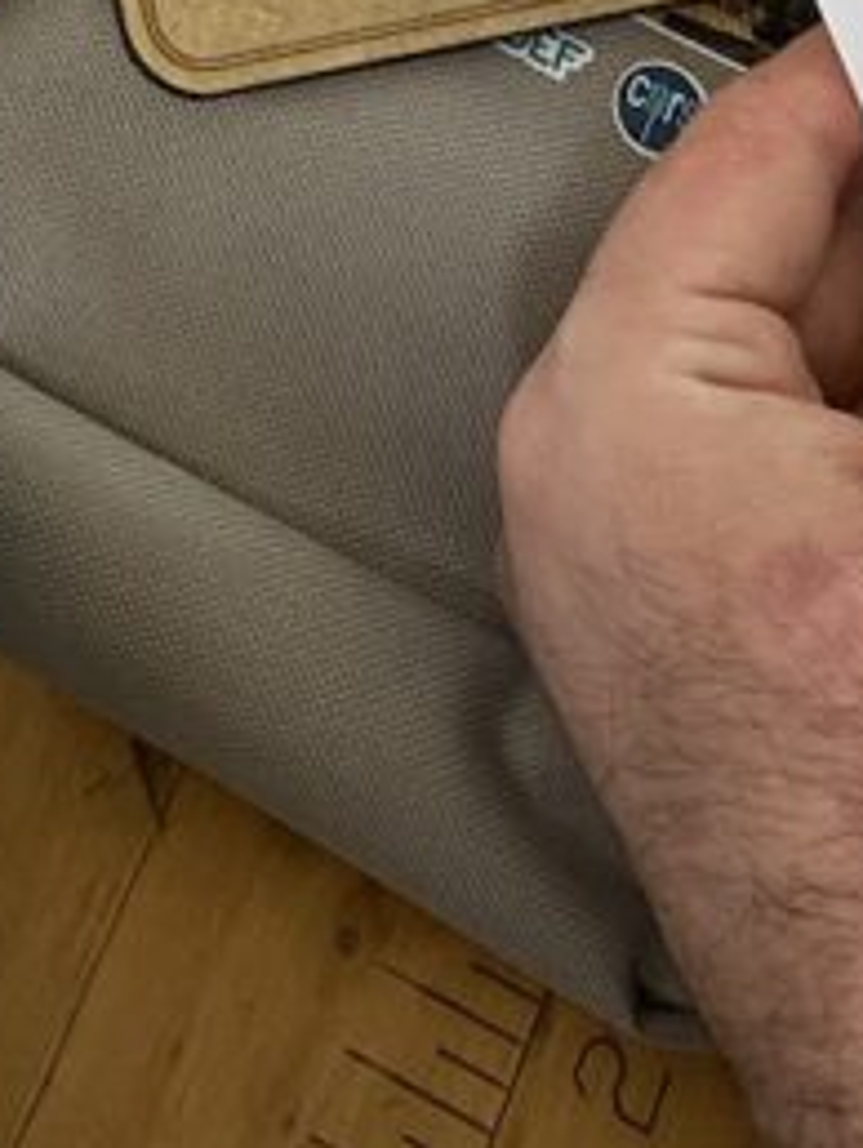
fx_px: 3418
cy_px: -872
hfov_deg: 14.2
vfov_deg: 16.3
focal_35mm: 103
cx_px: 76
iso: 125
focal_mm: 4.25
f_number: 1.8
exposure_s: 1/88
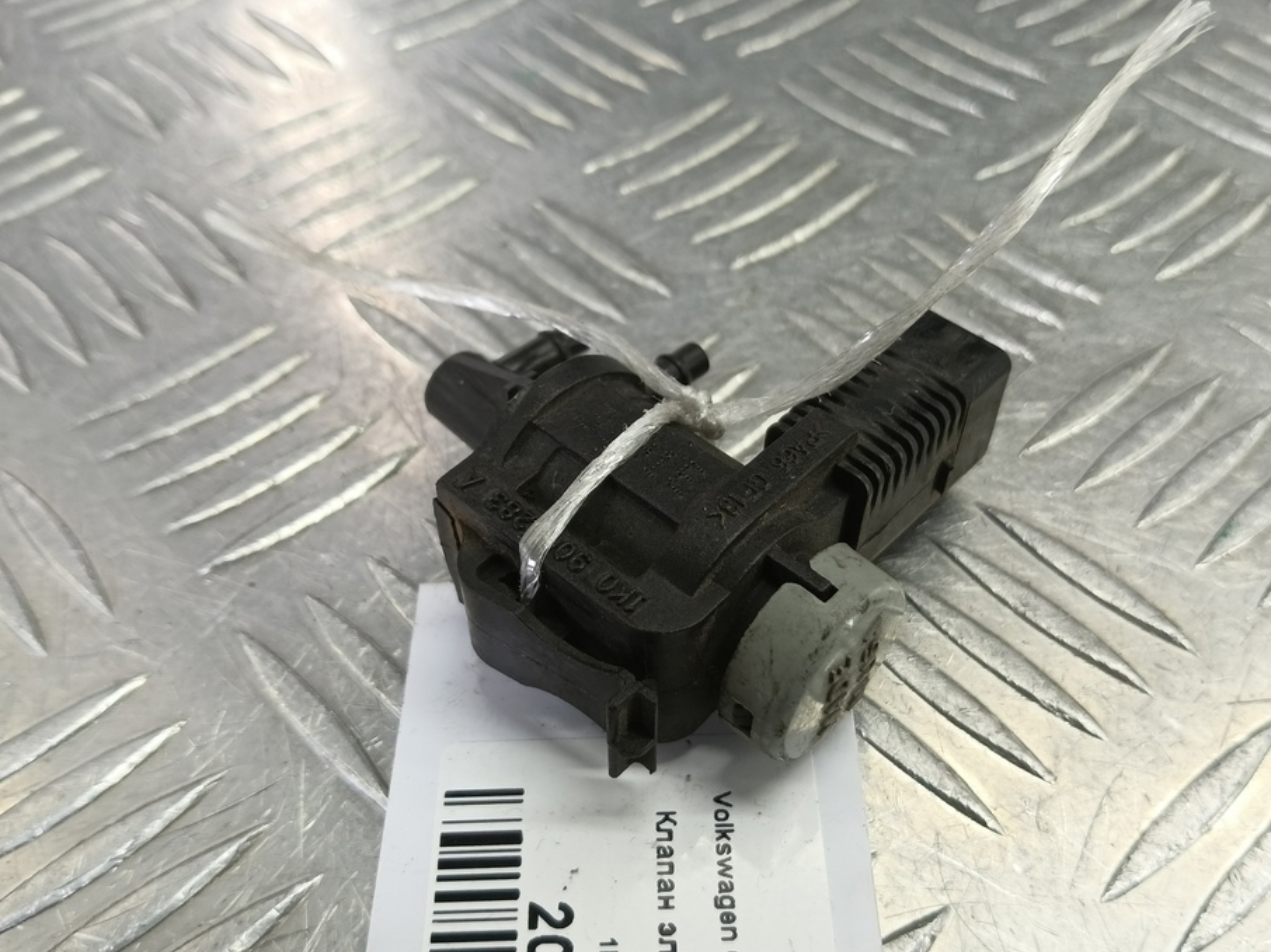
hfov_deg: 67.3
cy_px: 503
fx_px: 954
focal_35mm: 26
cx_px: 675
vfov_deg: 53.0
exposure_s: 1/50
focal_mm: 4.11
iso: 122
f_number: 1.6
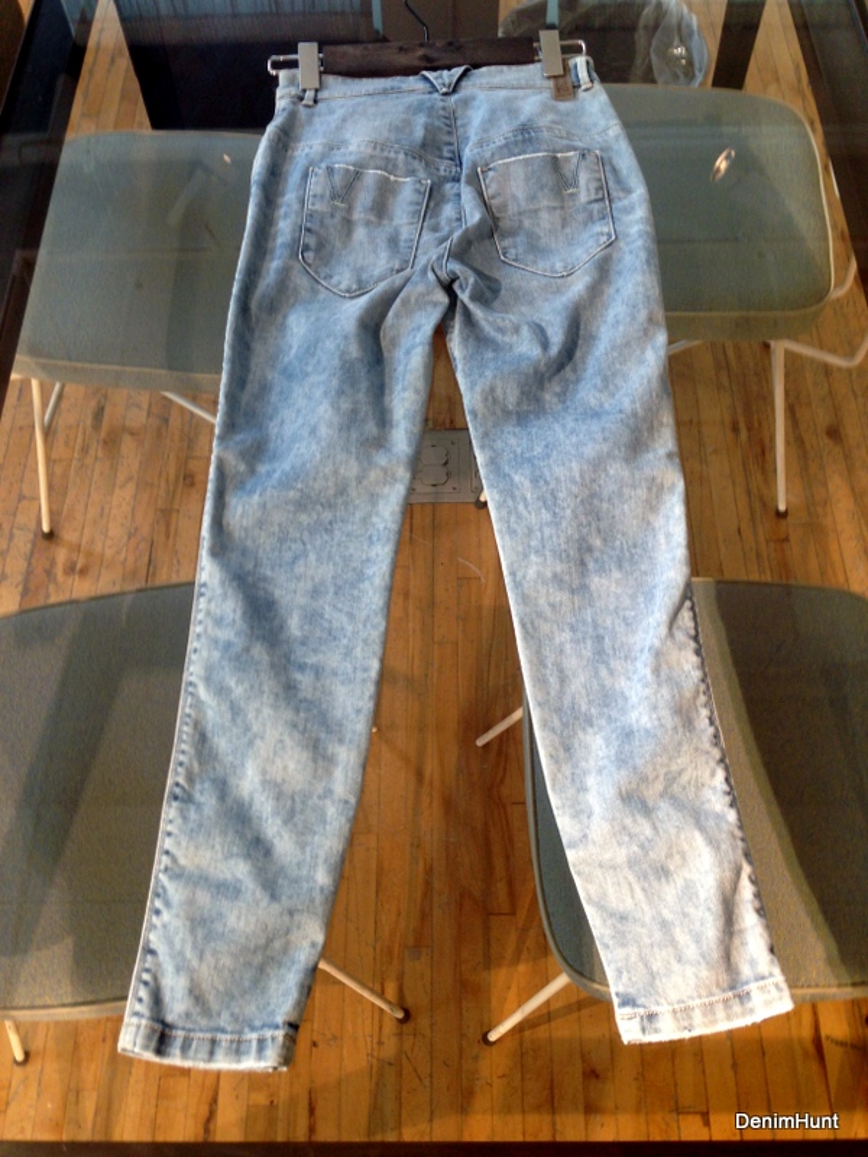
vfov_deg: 55.4
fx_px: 1103
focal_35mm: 33
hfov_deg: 42.9
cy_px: 578
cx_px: 434
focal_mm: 4.12
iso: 50
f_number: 2.4
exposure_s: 1/24
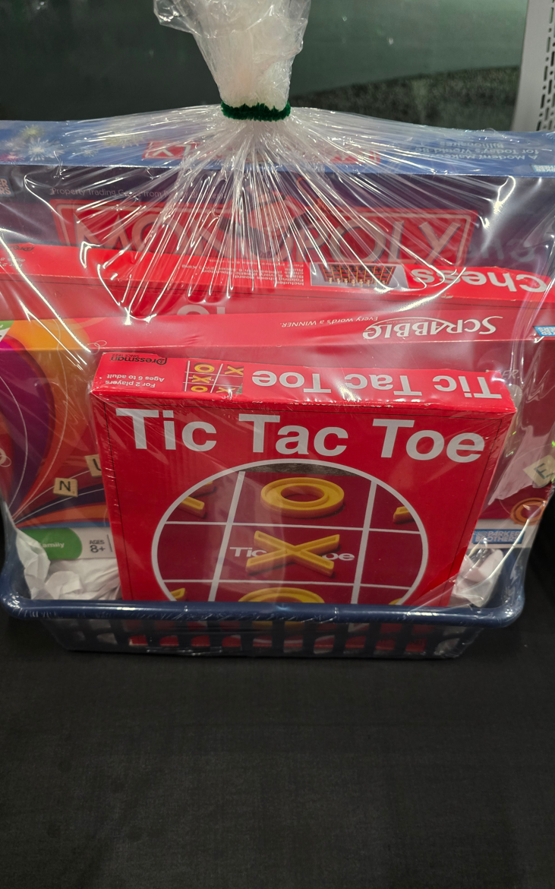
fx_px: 605
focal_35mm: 25
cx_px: 281
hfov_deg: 49.3
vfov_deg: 72.6
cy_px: 444
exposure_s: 1/60
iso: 640
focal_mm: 6.3
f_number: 1.7
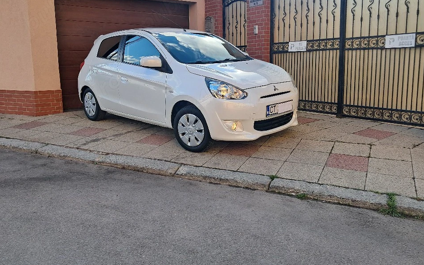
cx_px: 217
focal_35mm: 30
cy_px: 114
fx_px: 347
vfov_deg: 41.7
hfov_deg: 62.9
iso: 50
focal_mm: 4
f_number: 1.8
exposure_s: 1/244
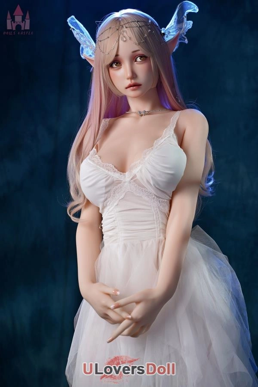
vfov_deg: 31.4
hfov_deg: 21.2
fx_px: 688
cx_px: 129
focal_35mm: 64
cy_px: 194
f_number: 4.5
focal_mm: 64
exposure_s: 1/40
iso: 50
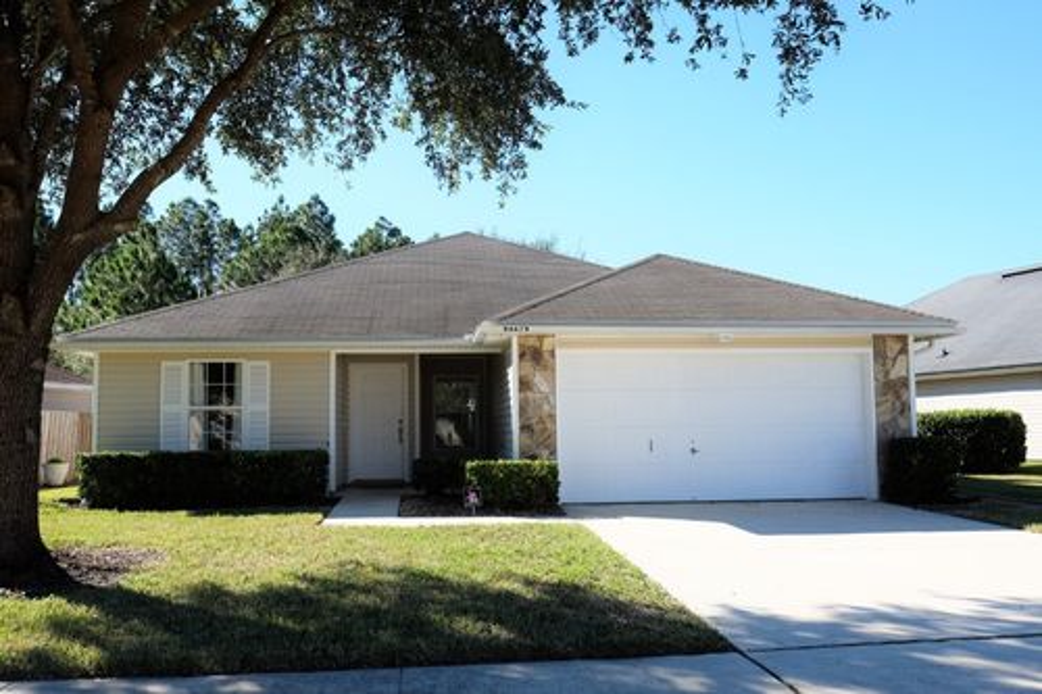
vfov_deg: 53.1
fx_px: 694
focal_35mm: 24
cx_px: 521
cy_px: 347
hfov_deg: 73.8
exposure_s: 1/340
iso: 200
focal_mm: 16
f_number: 5.6
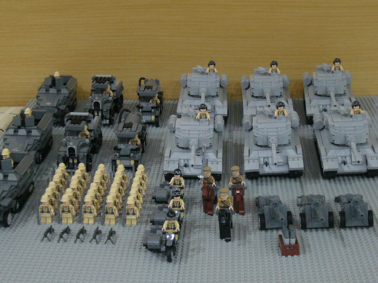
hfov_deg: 27.8
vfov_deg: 21.0
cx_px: 189
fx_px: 764
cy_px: 142
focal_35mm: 70
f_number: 4
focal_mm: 11.5
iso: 200
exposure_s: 1/8
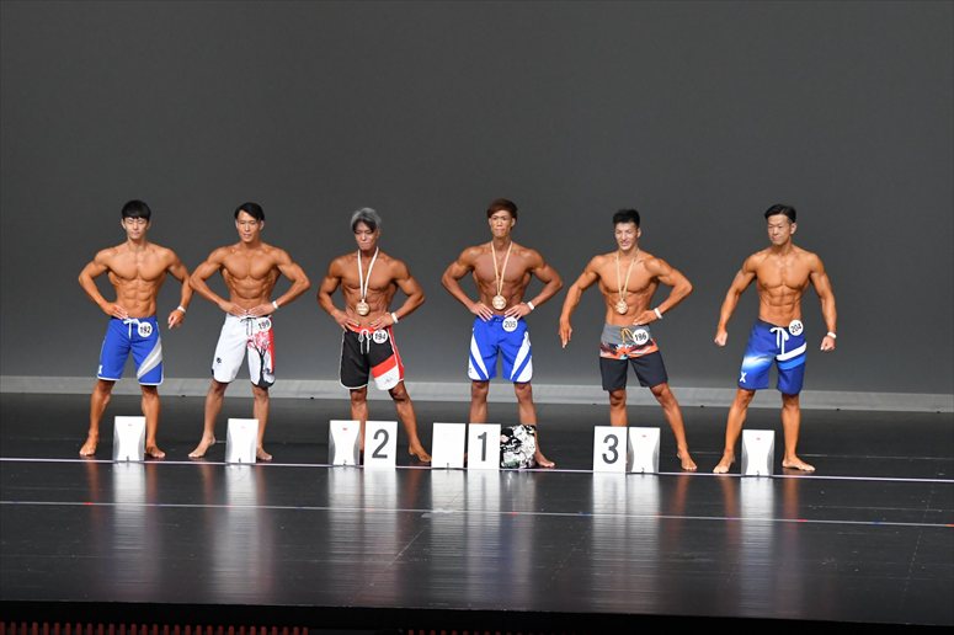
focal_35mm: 174
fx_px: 4609
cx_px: 477
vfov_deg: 7.9
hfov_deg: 11.8
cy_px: 318
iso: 5000
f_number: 5.6
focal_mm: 116
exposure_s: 1/400
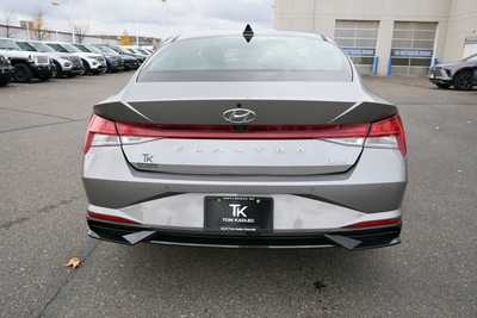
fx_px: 398
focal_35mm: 30
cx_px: 238
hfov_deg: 61.9
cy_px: 159
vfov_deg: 43.6
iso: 200
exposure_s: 1/250
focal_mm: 20
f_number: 5.6
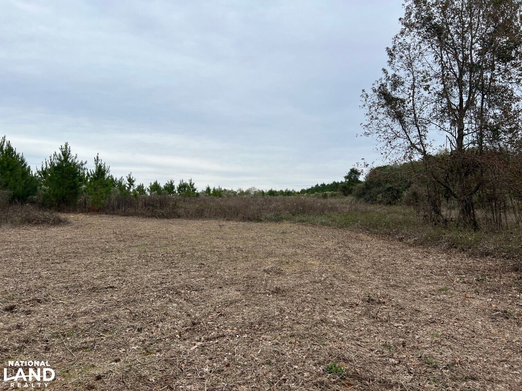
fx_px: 392
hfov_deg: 67.3
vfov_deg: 53.1
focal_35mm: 26
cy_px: 196
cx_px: 261
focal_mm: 5.7
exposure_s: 1/1934
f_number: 1.5
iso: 50
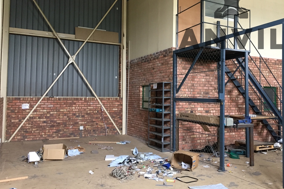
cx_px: 145
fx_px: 244
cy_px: 83
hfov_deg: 60.3
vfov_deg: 42.2
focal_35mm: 31
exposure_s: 1/33
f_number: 2.2
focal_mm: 4.15
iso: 200
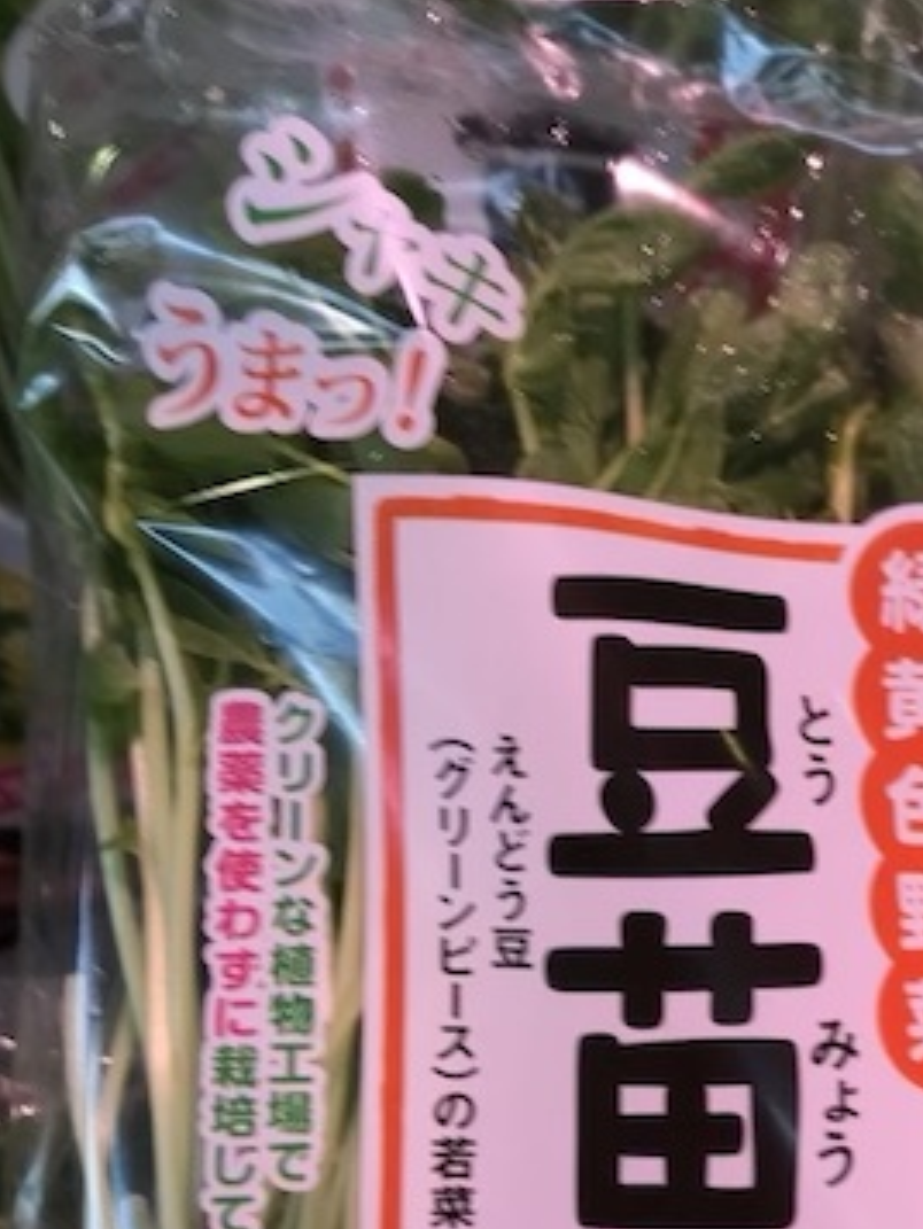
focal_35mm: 47
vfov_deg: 39.5
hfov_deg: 30.0
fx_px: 1670
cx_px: 768
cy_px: 902
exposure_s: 1/50
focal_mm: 3.99
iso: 25
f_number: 1.8
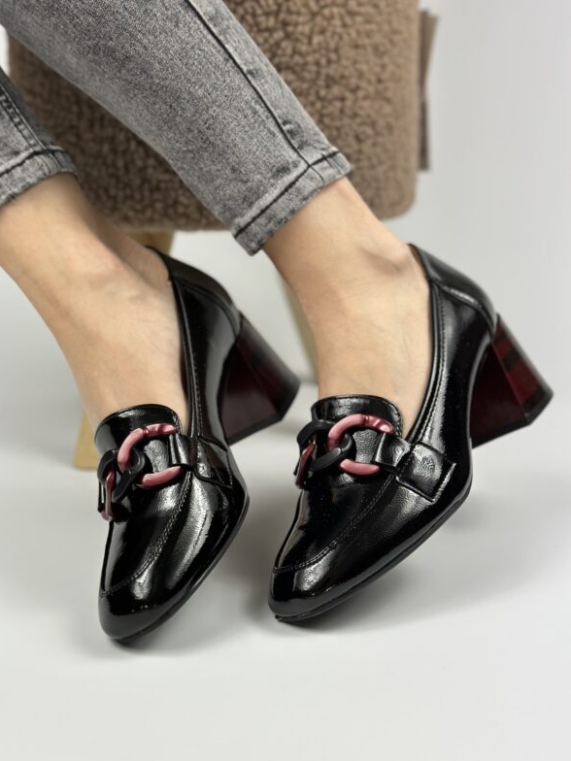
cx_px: 287
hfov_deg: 29.7
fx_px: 1078
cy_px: 387
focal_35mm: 49
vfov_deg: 38.9
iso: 80
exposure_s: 1/887
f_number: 1.78
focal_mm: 6.86
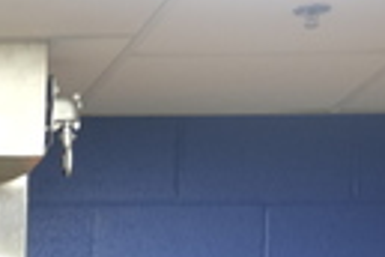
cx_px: -543
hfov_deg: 8.5
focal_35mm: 222
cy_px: 997
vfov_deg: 5.5
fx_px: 2374
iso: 640
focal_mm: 18.4
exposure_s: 1/27
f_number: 4
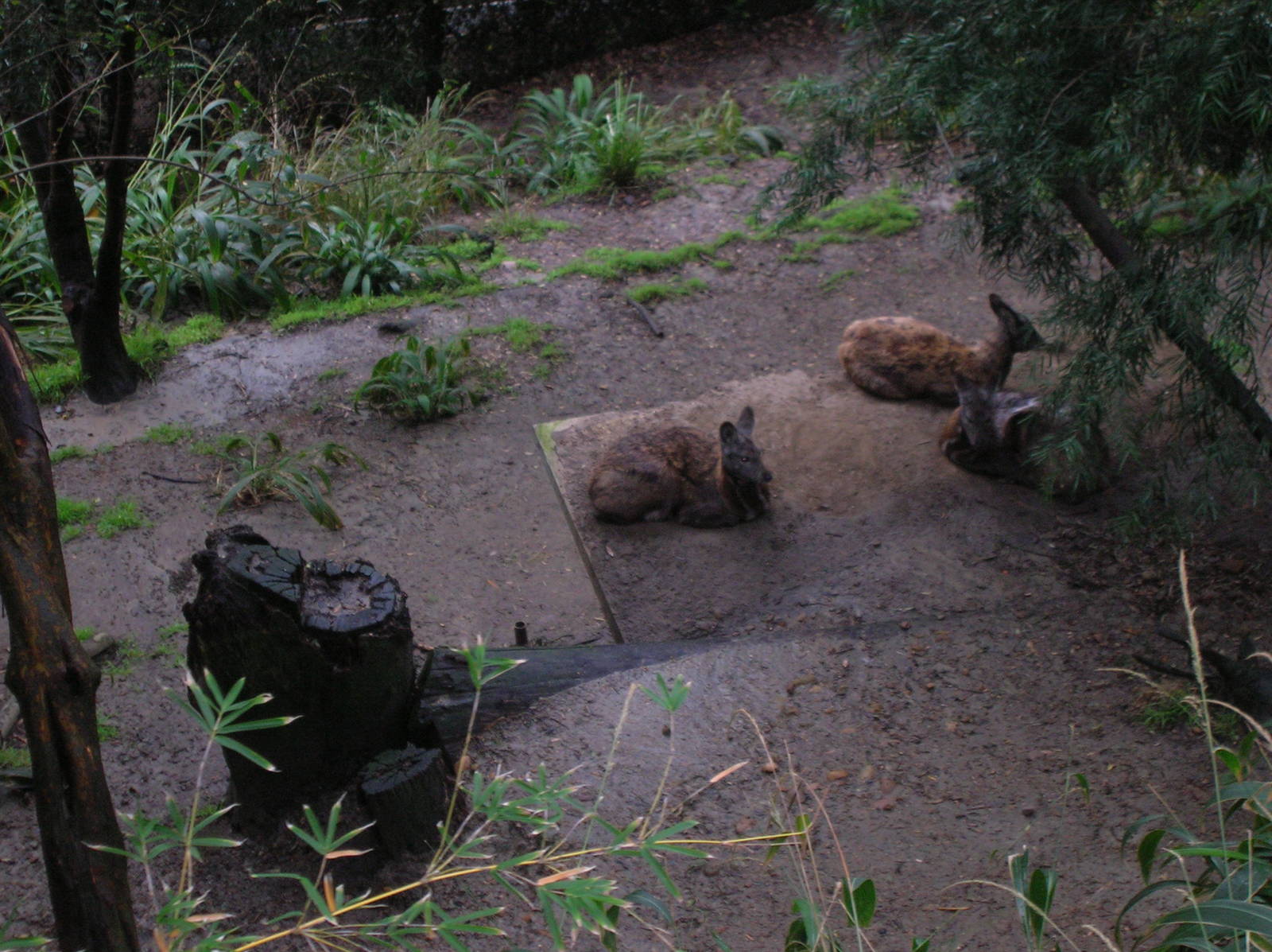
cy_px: 476
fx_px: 3304
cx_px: 636
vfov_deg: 16.4
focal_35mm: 90
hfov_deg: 21.8
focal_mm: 15
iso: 115
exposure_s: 1/60.1
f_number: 4.5
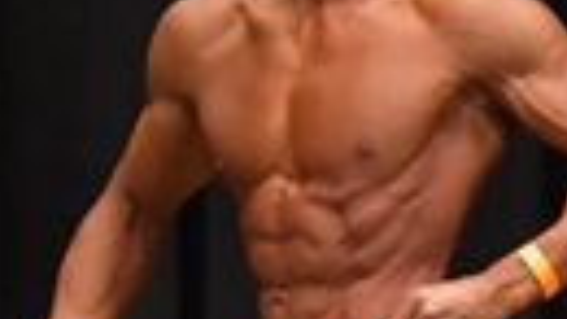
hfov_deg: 1.9
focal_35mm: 1146
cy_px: 393
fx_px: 17223
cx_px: 377
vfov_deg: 1.1
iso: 6400
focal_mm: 122
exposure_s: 1/400
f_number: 5.6
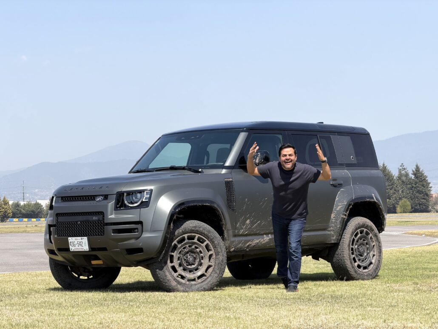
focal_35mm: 100
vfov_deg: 14.8
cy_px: 164
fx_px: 1266
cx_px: 219
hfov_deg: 19.6
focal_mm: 16.89
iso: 32
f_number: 2.8
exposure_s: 1/638
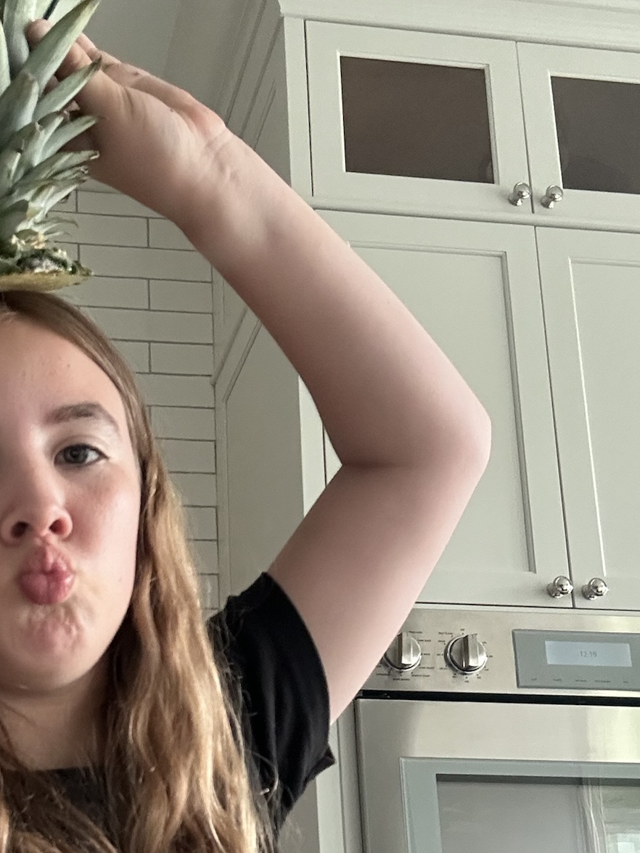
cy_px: 670
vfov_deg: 36.3
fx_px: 1257
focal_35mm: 51
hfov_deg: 27.9
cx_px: 116
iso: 320
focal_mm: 2.69
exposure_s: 1/40
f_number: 1.9
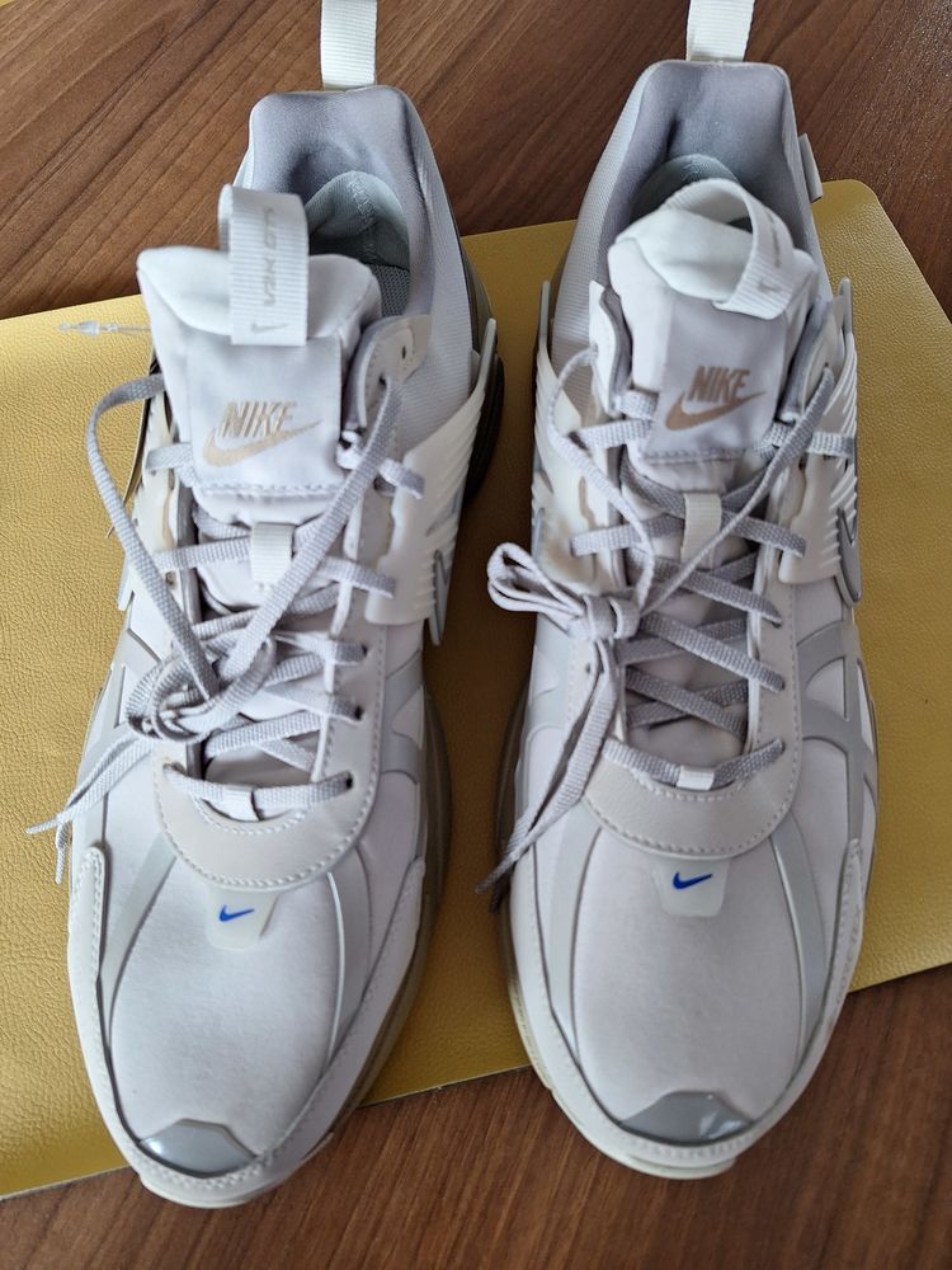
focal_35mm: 23
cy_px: 635
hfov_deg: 58.9
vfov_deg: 73.9
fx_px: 843
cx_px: 476
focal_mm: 5.54
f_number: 1.8
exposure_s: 1/50
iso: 250
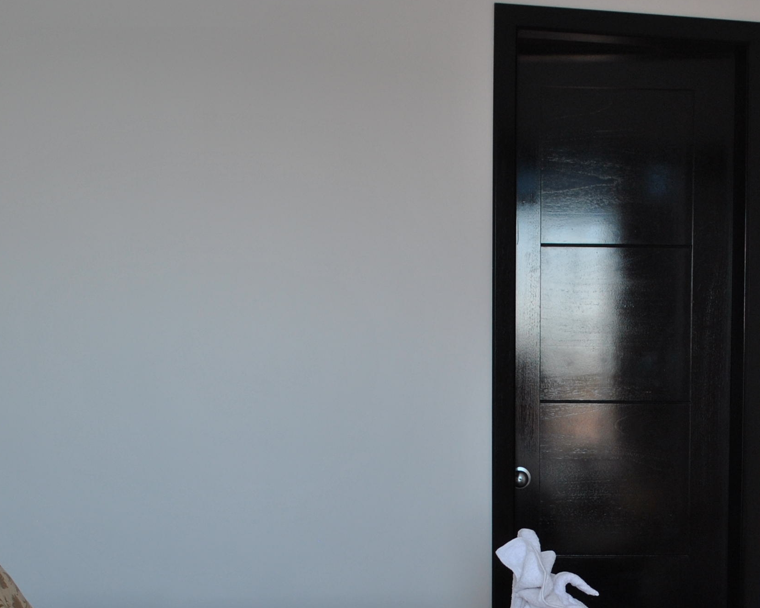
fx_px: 1484
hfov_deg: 28.0
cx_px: 634
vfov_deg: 22.7
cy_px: 527
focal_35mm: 66
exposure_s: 1/125
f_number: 5.6
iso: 200
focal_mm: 20
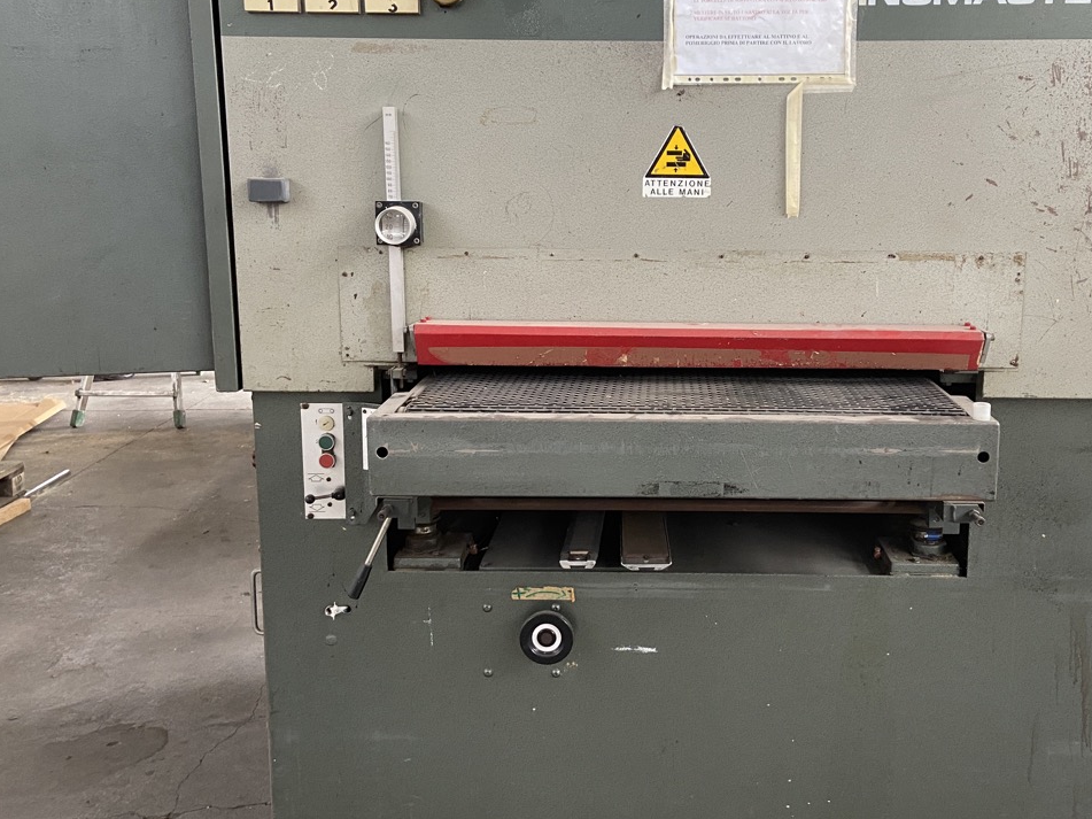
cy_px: 351
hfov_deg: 52.3
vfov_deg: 40.6
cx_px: 650
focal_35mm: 35
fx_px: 1104
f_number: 1.8
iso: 250
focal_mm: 4.25
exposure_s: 1/60
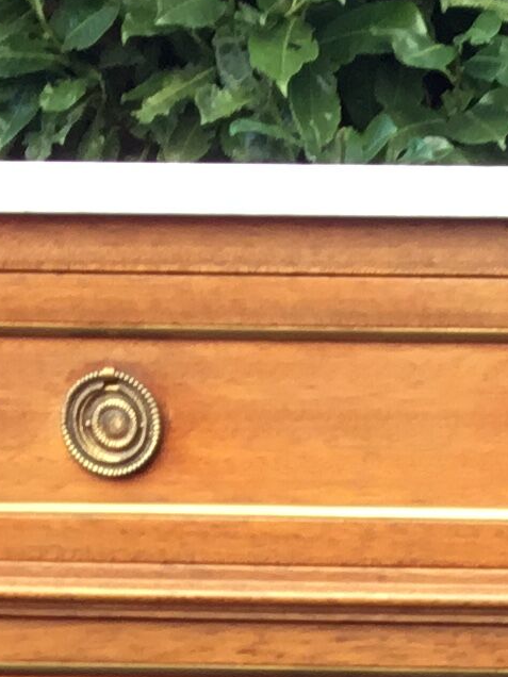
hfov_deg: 9.2
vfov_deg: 11.0
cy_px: 1484
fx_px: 3111
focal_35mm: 159
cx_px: 659
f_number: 2.4
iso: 32
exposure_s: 1/50
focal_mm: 3.3
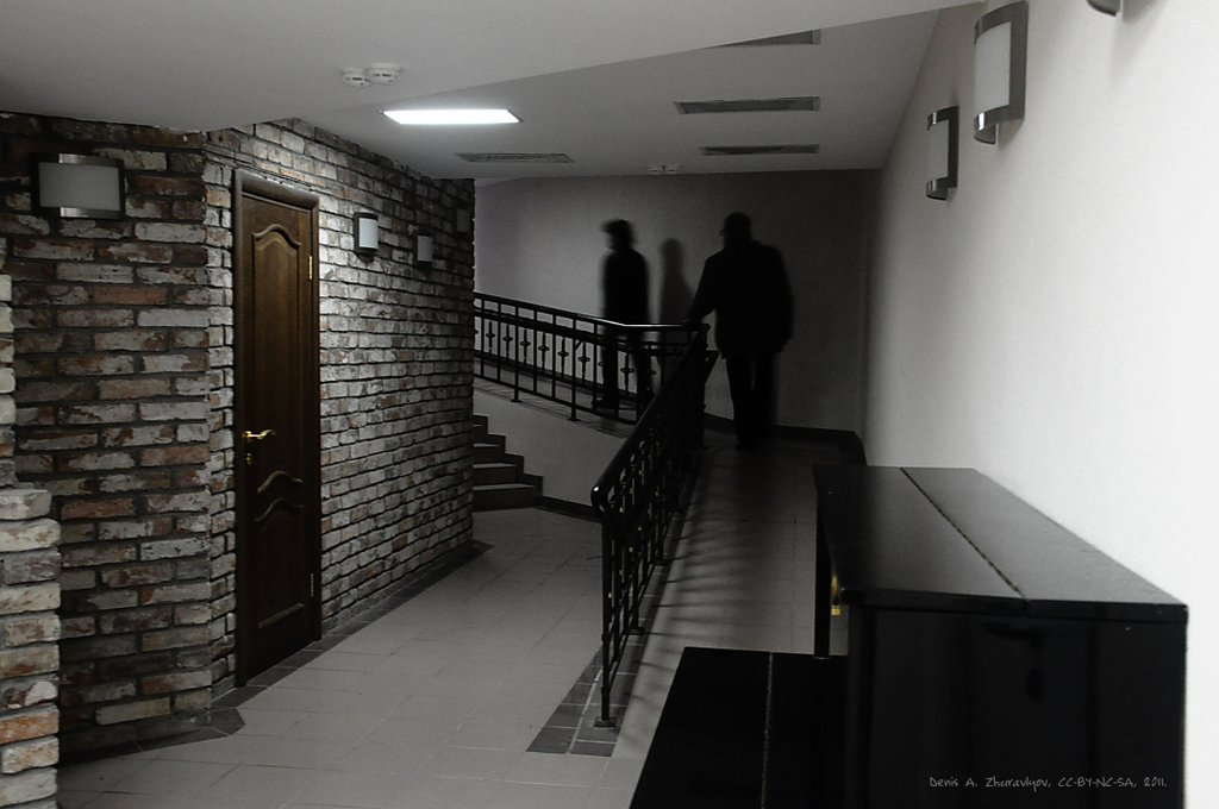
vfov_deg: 36.8
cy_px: 404
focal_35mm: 36
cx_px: 610
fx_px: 1217
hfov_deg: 53.2
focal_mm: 24
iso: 1600
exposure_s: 1/6
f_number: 10
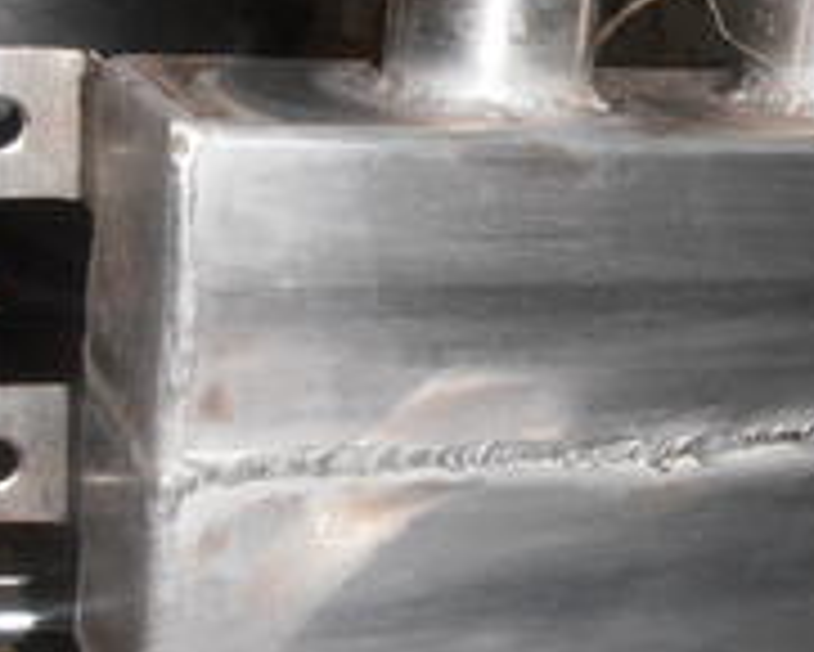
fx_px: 2025
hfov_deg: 22.5
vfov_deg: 18.3
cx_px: 616
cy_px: 313
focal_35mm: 84
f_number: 3
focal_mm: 4.2
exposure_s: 1/30
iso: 125
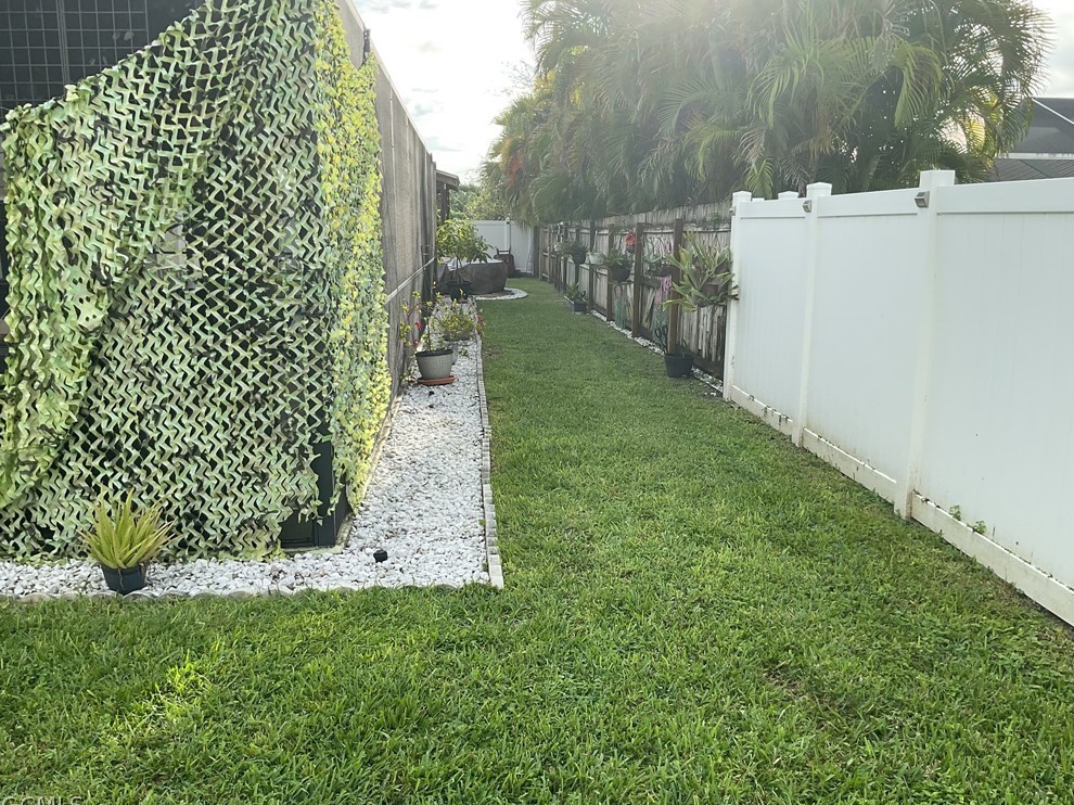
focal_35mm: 30
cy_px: 407
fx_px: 931
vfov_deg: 46.8
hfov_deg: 60.0
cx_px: 537
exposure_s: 1/804
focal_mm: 3
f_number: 1.8
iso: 16
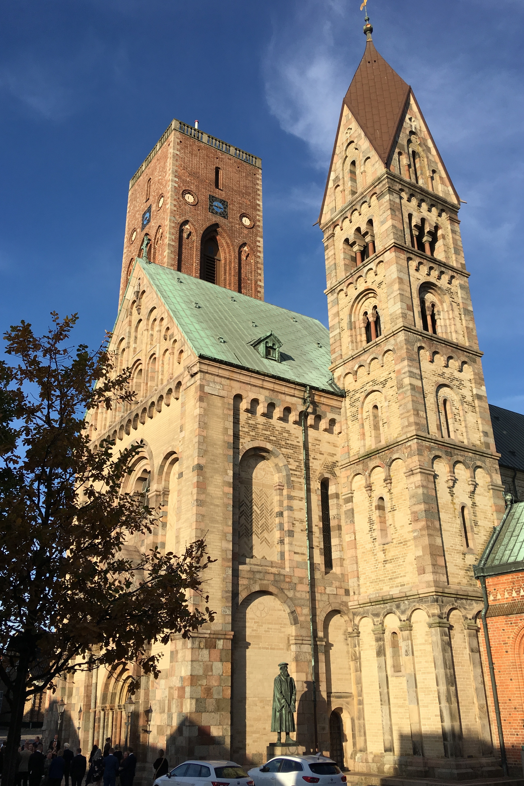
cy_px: 389
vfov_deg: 60.3
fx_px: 677
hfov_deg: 42.3
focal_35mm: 31
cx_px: 250
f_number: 2.2
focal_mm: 4.15
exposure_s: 1/1304
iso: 25
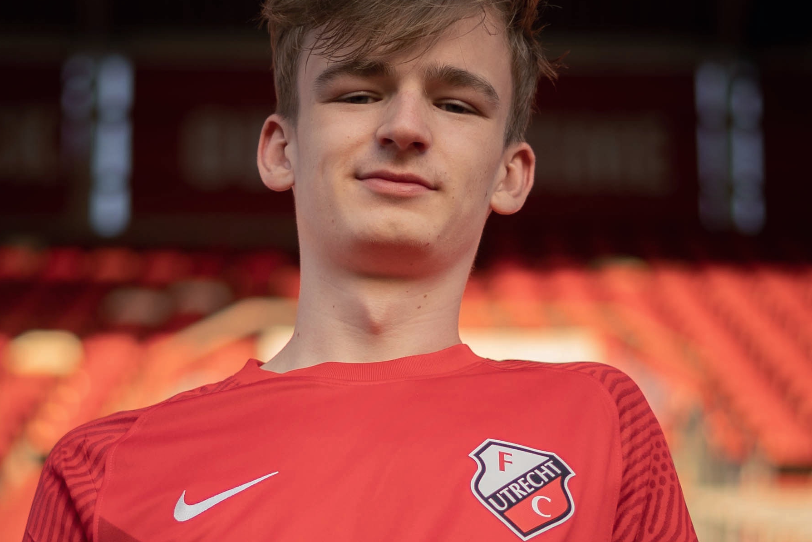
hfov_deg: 12.5
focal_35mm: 165
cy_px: 459
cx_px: 379
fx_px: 3722
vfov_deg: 8.3
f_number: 1.8
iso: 100
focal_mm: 50
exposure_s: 1/500
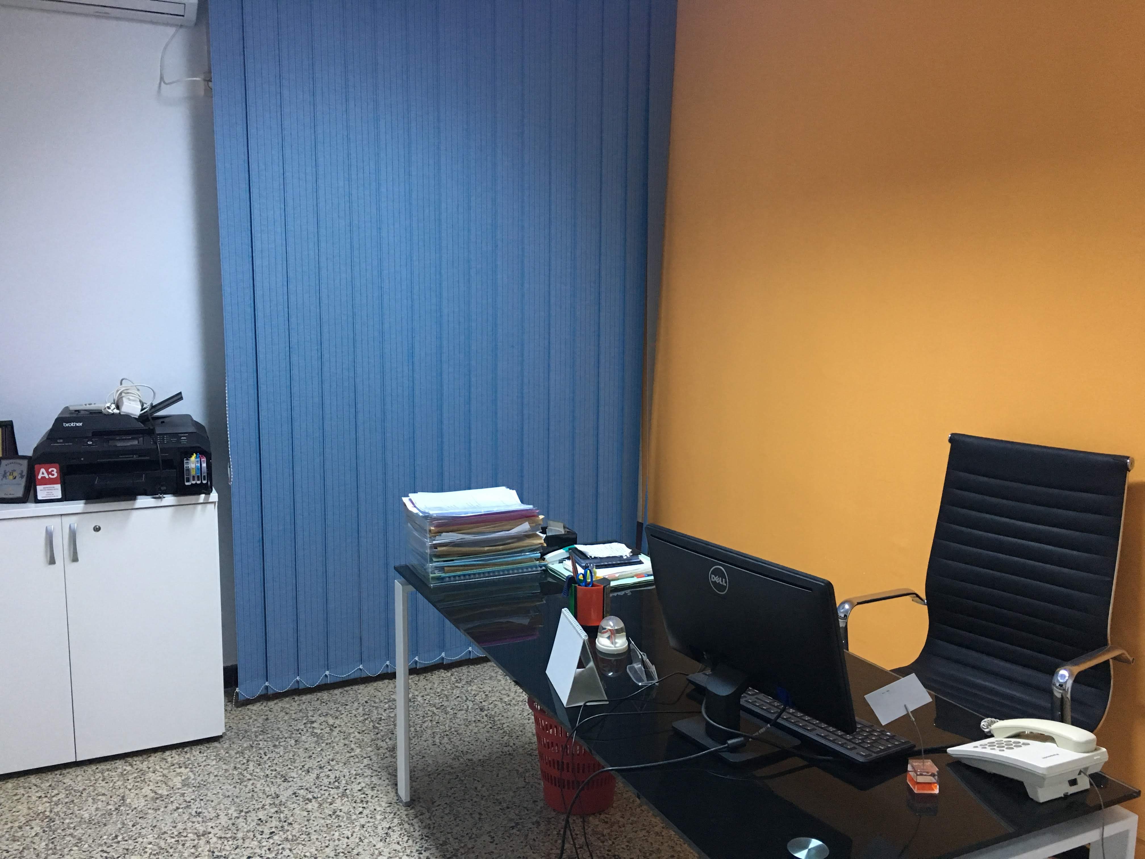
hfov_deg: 61.7
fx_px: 959
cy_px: 430
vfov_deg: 48.2
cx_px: 572
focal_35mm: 29
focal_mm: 4.15
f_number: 2.2
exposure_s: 1/33
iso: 160
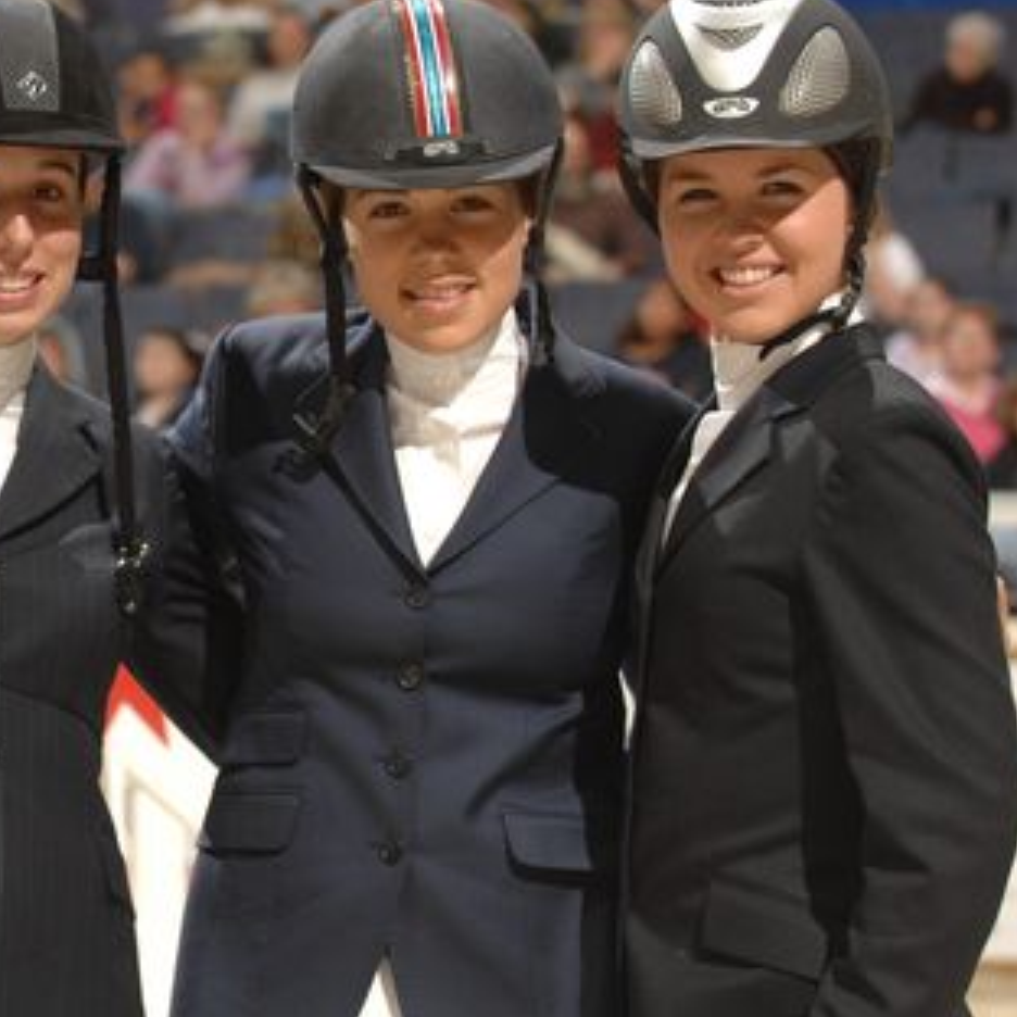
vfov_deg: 8.9
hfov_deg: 8.9
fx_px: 6511
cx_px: 111
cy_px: 464
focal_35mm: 196
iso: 320
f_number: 4.5
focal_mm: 75
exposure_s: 1/250
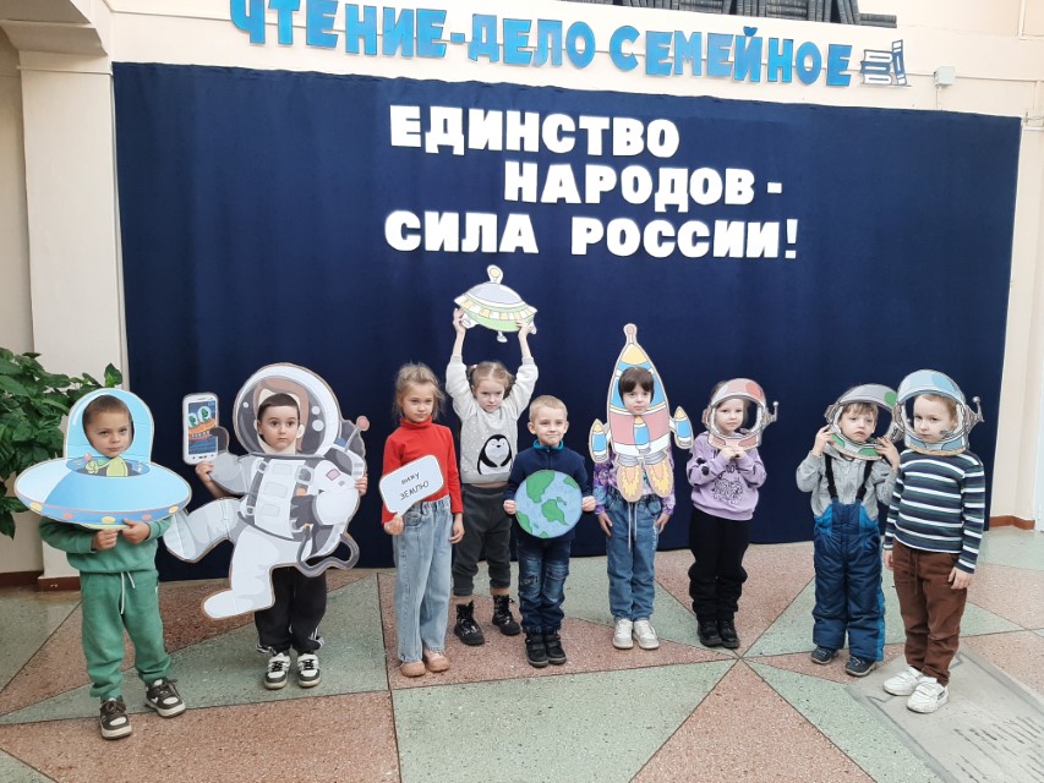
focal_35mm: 26
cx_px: 522
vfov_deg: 53.1
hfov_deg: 67.3
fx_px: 784
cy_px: 392
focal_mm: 3.93
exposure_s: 1/50
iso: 64
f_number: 1.7
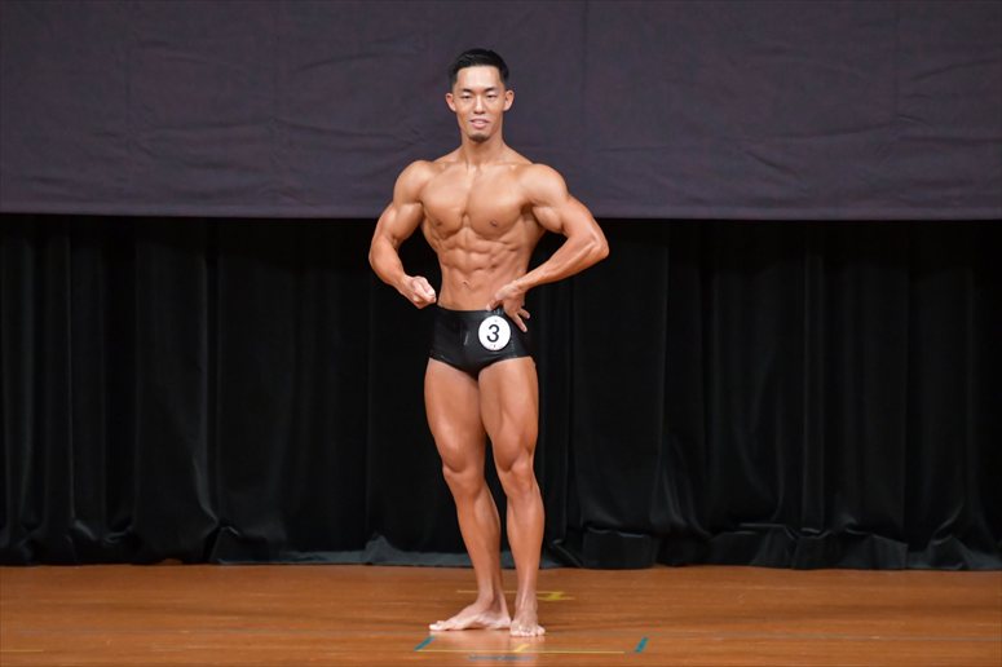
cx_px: 501
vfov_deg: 4.6
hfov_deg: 6.9
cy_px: 334
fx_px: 8346
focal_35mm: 300
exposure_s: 1/400
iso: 5000
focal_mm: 200
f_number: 5.6
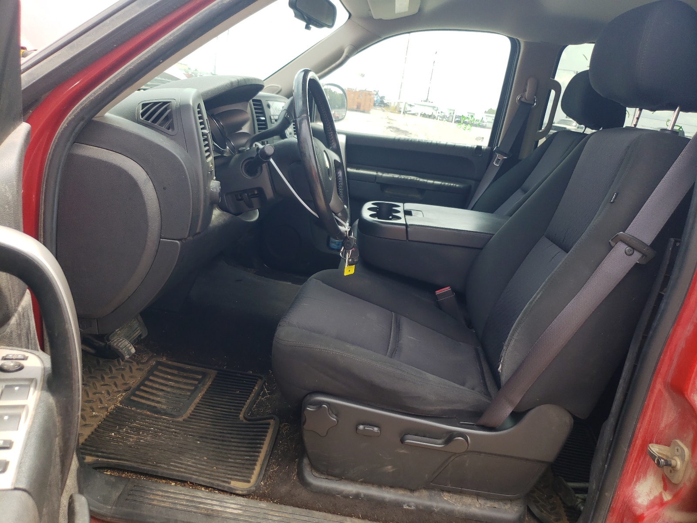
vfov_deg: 53.1
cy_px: 262
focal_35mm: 26
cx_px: 348
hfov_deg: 67.3
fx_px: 524
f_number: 1.5
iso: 50
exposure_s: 1/435
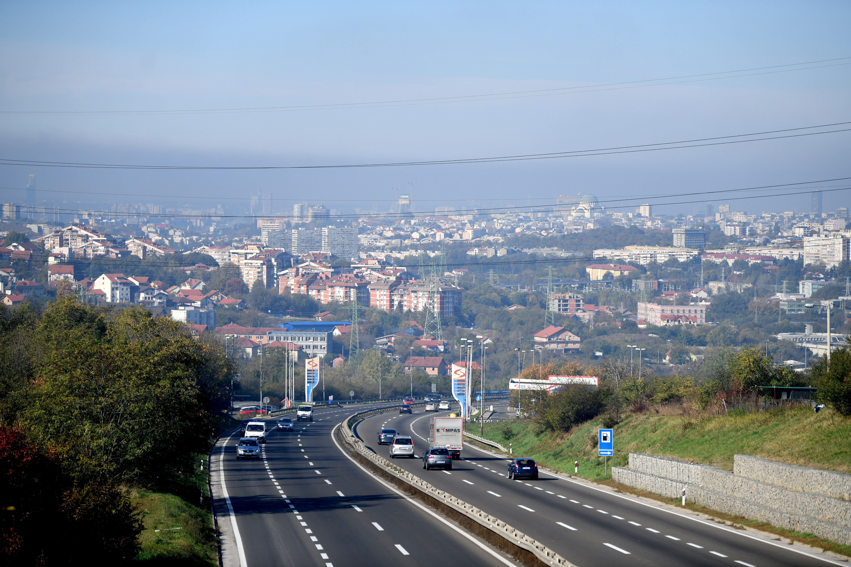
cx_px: 426
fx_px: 3191
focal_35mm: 135
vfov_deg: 10.2
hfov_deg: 15.2
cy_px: 284
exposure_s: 1/3200
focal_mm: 135
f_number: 3.2
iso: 200
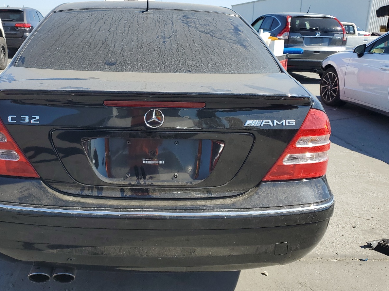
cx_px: 146
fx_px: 393
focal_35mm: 35
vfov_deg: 40.7
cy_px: 145
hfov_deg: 52.1
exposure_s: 1/2000
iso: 50
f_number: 1.5
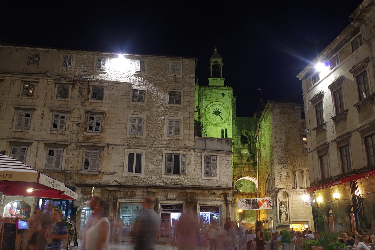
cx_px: 188
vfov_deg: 38.4
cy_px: 125
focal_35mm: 34
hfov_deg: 55.1
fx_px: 359
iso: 100
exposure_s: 5
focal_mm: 23
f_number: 8
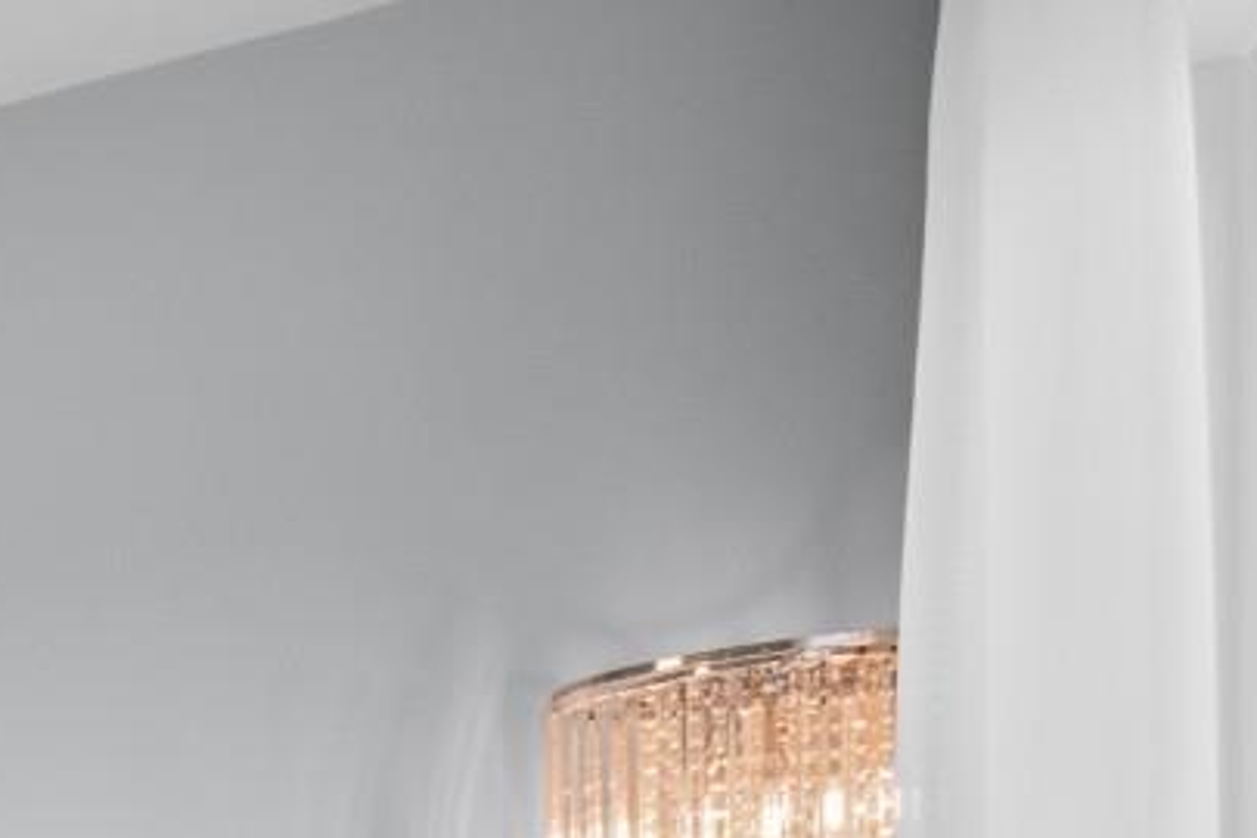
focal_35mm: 60
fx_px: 2095
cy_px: 1204
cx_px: -1105
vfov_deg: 20.0
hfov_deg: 20.6
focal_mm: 10
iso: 100
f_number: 4.5
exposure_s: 1/8
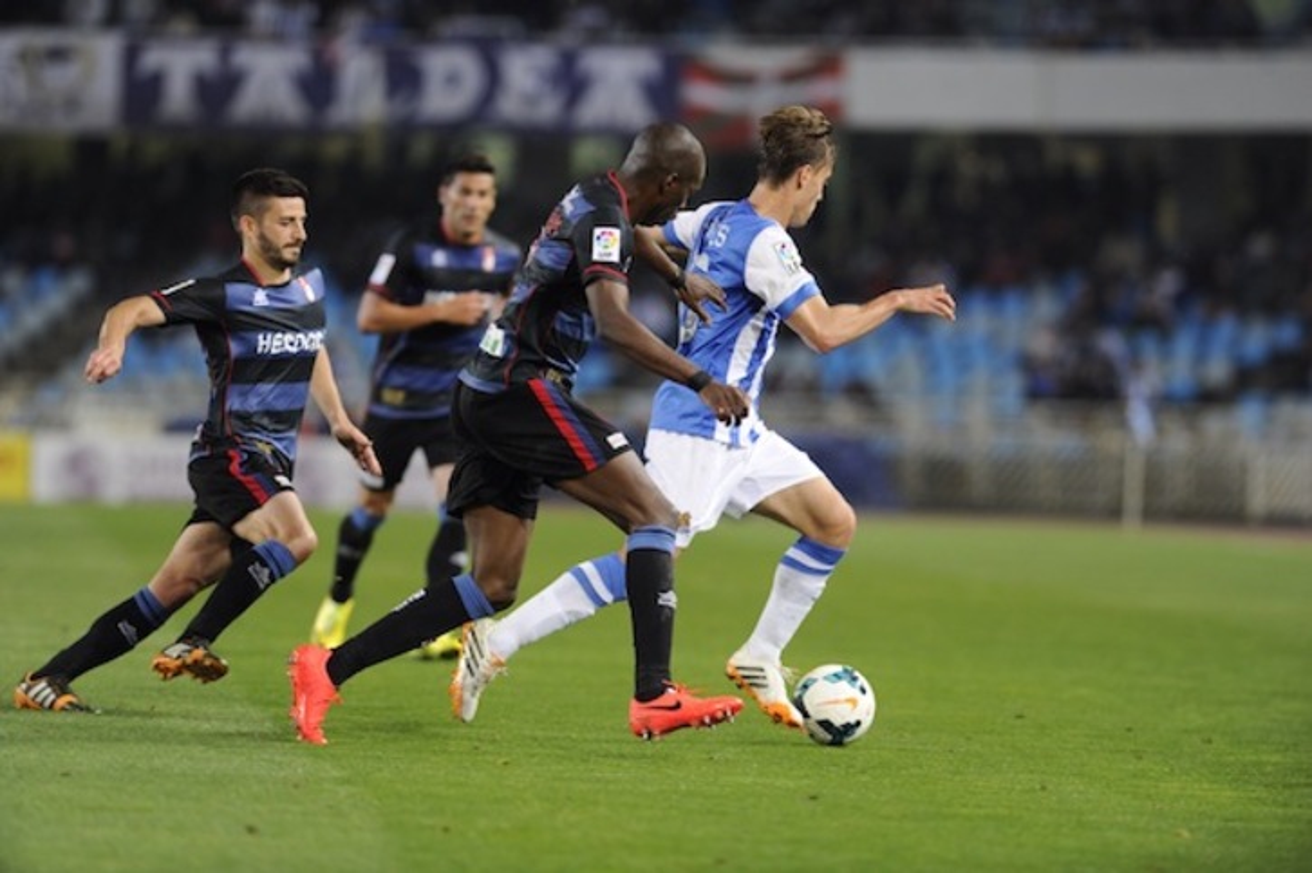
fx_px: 10926
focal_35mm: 300
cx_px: 656
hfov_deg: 6.9
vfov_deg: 4.6
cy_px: 436
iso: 3200
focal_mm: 300
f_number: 4
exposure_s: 1/800
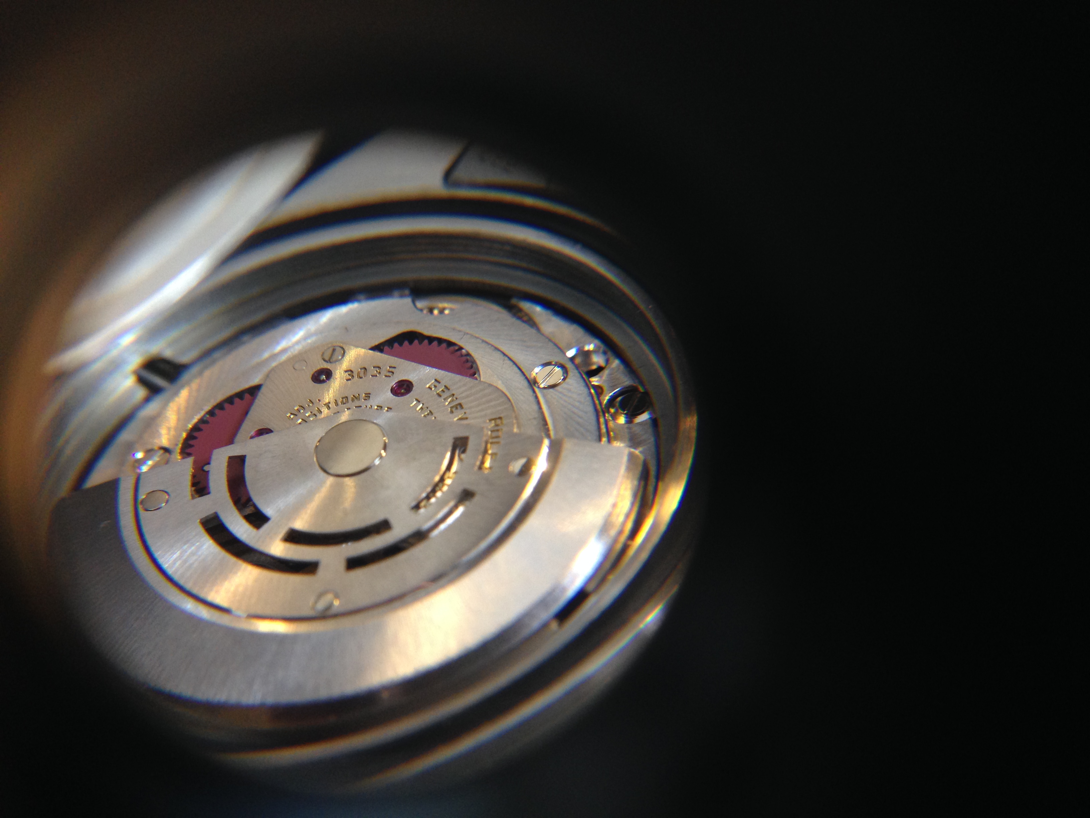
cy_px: 409
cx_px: 545
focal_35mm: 33
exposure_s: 1/20
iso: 100
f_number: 2.4
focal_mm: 4.12
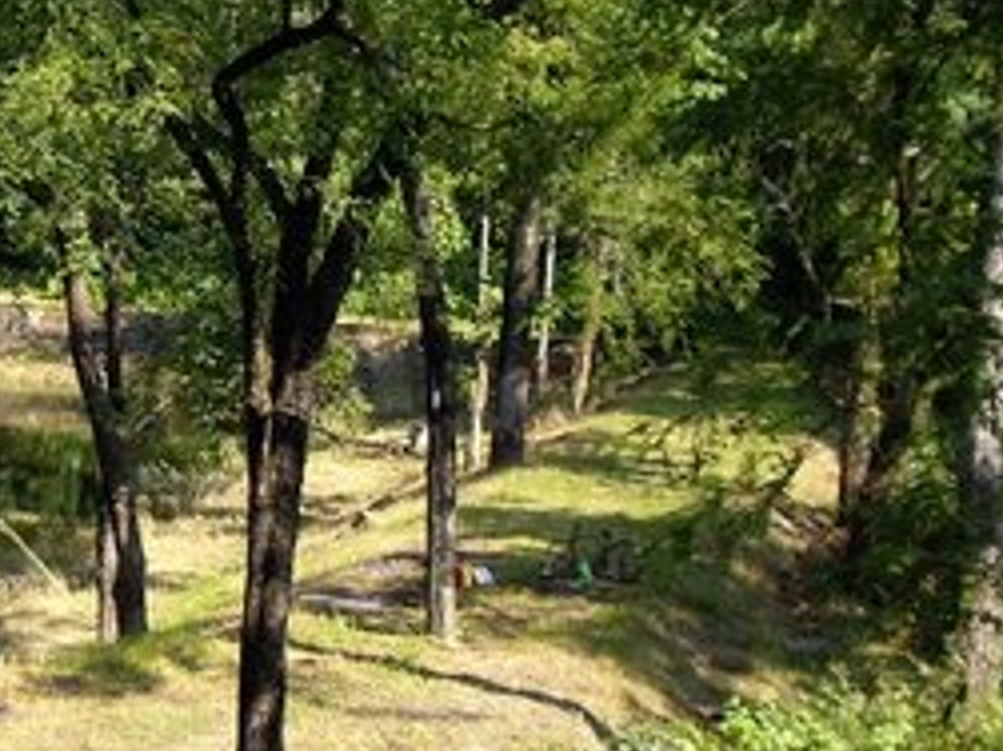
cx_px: 16
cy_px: 352
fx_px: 2809
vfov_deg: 15.2
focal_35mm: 97
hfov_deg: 19.7
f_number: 4.3
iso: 100
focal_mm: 6.2
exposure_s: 1/200
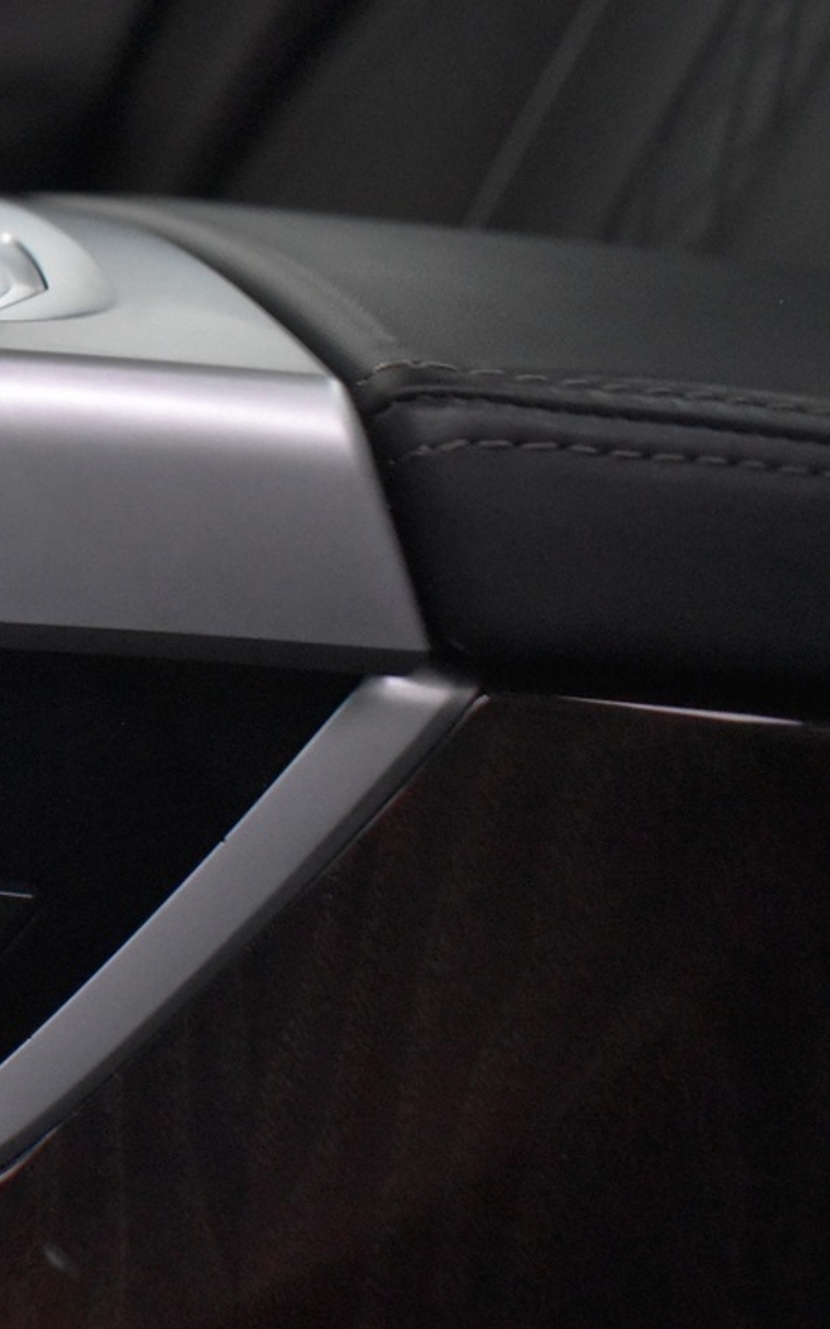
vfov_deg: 32.9
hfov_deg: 17.4
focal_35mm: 62
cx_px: -630
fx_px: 2245
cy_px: 593
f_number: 3.5
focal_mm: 18
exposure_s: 1/15
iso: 3200
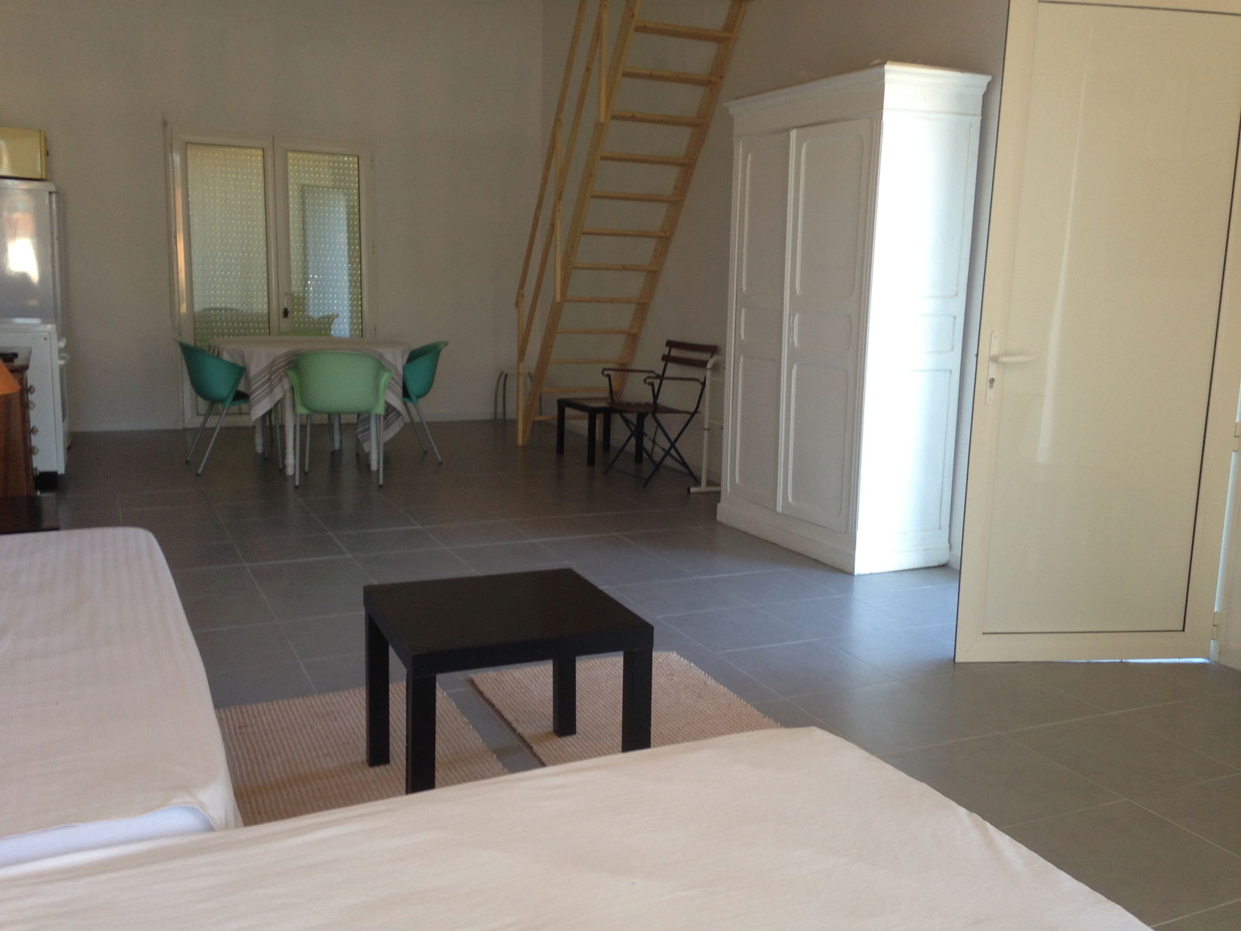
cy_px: 466
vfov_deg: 42.9
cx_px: 620
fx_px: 1183
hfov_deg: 55.4
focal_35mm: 33
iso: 64
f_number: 2.4
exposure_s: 1/40
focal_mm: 4.12
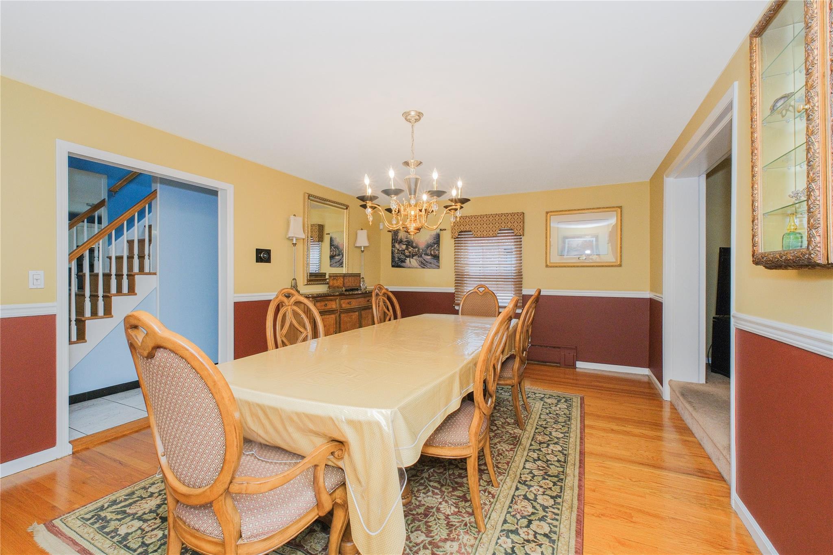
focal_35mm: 15
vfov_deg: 77.3
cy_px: 278
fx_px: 347
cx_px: 416
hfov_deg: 100.4
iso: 800
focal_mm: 10
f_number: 8
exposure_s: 1/60
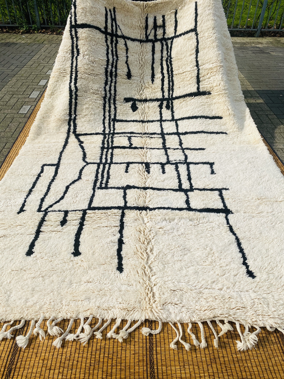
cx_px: 142
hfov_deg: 53.1
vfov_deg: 67.3
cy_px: 190
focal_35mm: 26
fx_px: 284
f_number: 1.8
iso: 32
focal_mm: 4.25
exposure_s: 1/4115
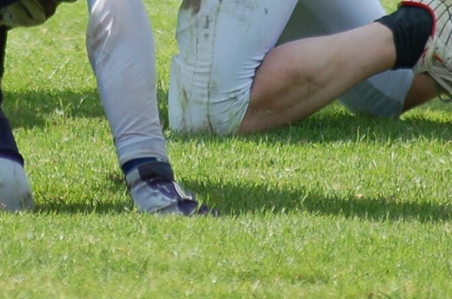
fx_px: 13419
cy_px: -104
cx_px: 161
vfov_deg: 1.3
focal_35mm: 1071
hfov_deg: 1.9
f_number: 5.3
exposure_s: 1/1000
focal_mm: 220
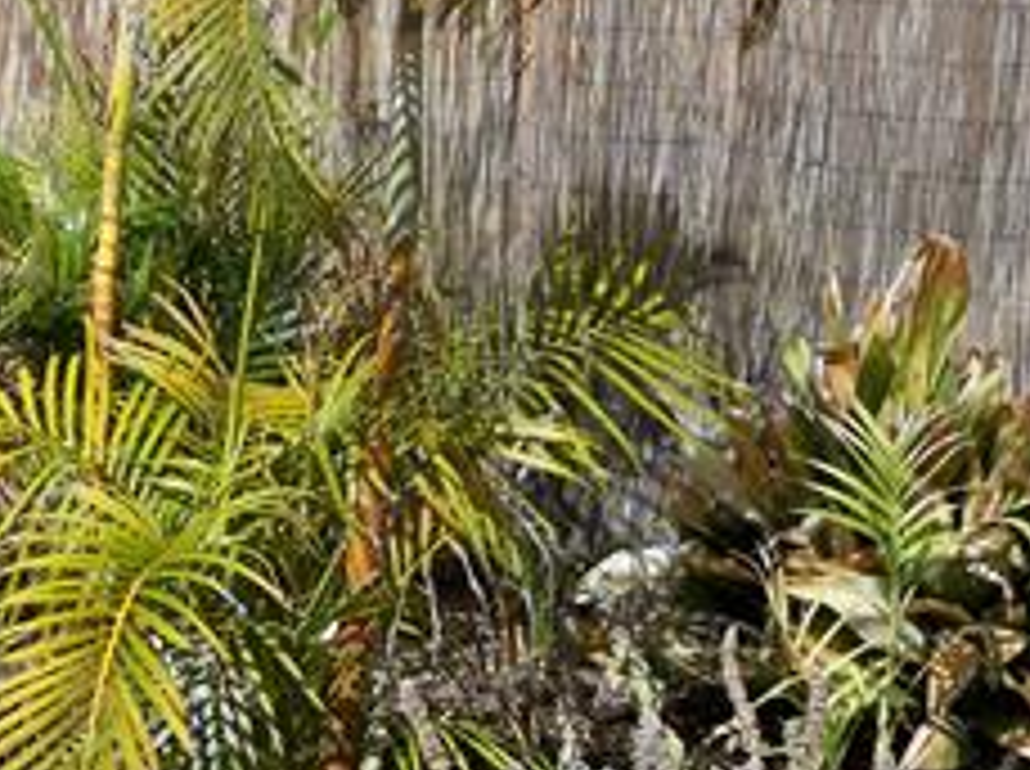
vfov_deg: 14.3
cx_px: -112
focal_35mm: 98
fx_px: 2911
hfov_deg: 19.2
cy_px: -275
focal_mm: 6.3
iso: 100
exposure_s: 1/250
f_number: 8.7
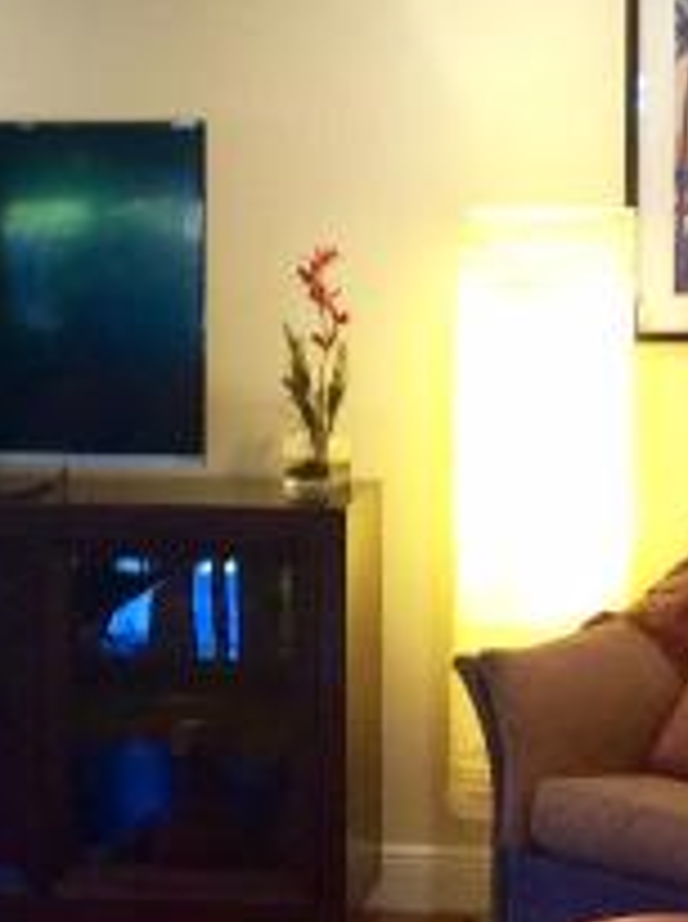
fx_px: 3190
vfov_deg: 16.4
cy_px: 468
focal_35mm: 120
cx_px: 308
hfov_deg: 12.3
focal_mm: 3.3
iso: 100
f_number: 2.4
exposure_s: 1/24
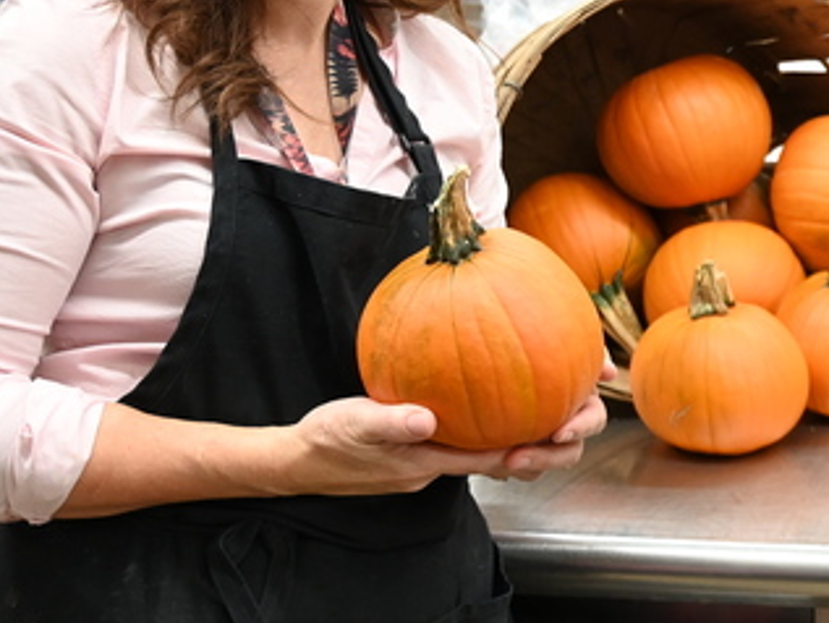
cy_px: 281
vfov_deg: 16.1
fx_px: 2193
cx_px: 1093
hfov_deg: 19.6
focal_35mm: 92
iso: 1400
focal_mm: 29.5
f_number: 4
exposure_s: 1/125
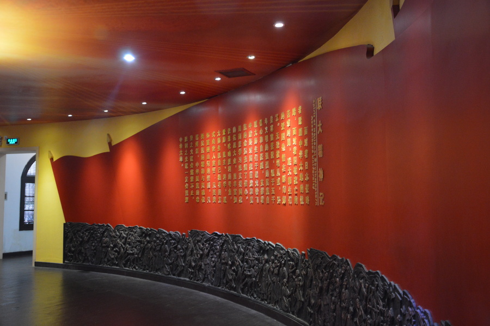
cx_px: 245
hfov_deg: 49.6
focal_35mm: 39
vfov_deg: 34.1
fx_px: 530
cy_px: 163
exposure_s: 1/15
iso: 1800
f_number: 4
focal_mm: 26
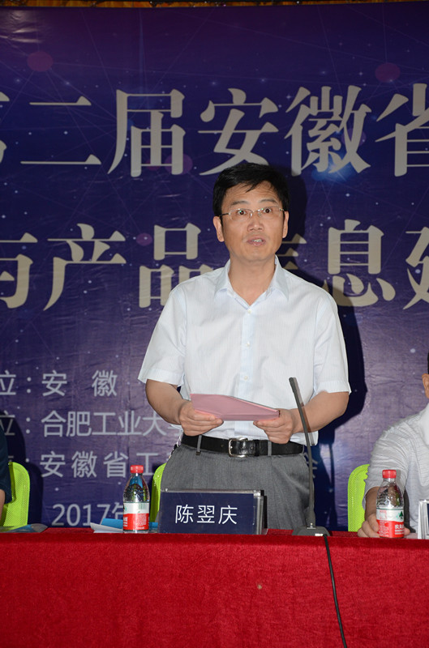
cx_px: 214
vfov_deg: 23.4
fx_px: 1564
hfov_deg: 15.6
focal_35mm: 87
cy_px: 324
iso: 800
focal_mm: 58
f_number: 5
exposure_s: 1/60
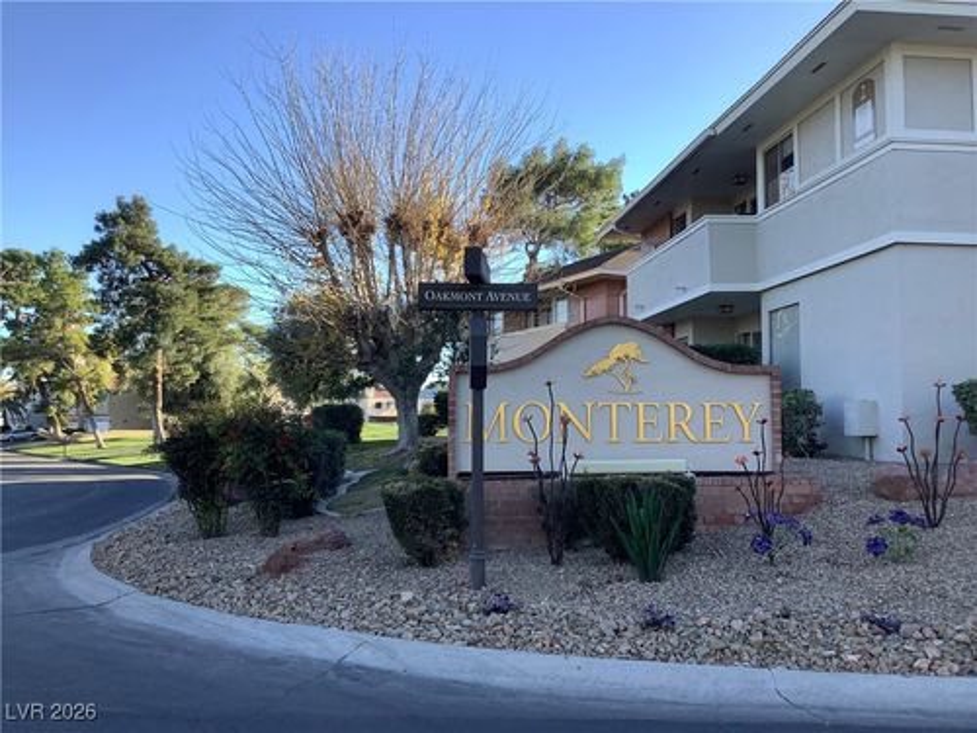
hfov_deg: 58.4
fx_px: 875
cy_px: 366
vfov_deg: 45.4
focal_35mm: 31
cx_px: 488
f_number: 2.4
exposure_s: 1/345
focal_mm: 3.3
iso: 25
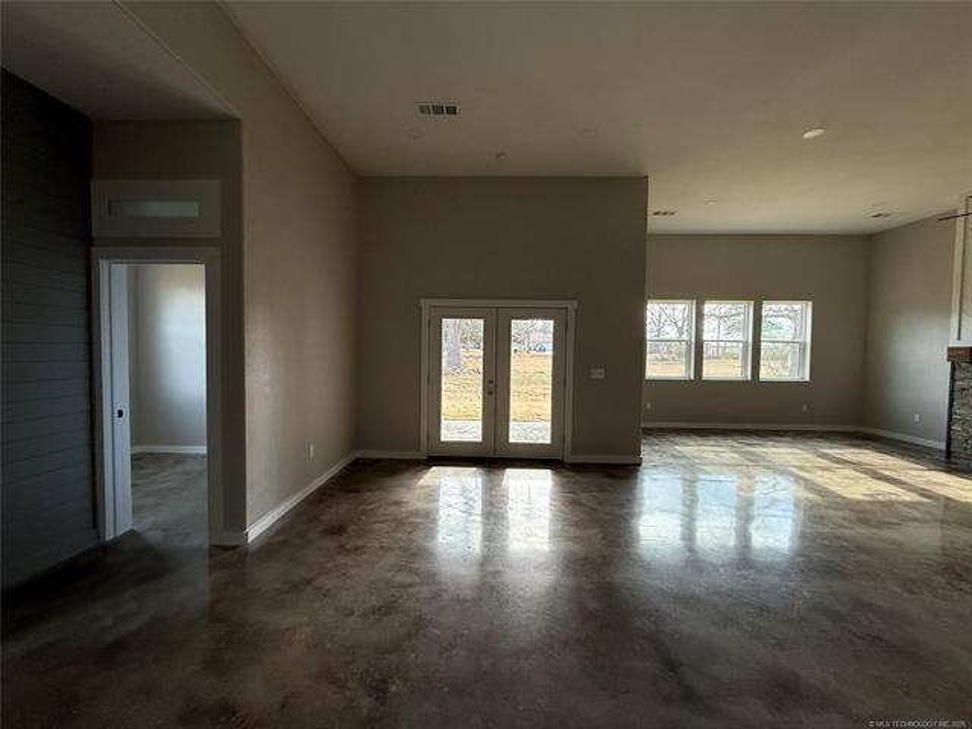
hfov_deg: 102.1
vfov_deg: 85.7
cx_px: 486
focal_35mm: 14
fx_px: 393
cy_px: 364
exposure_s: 1/99
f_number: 2.2
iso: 125
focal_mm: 2.22
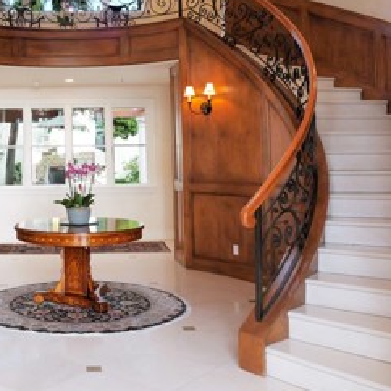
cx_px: 73
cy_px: 134
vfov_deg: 39.6
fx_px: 537
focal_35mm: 42
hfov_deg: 38.4
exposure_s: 1/50
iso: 1600
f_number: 8
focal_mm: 9
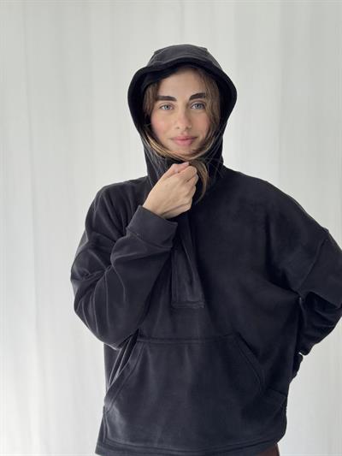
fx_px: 632
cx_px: 171
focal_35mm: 48
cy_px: 228
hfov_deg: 30.3
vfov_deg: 39.6
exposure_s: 1/235
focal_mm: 6.76
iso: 64
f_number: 1.78
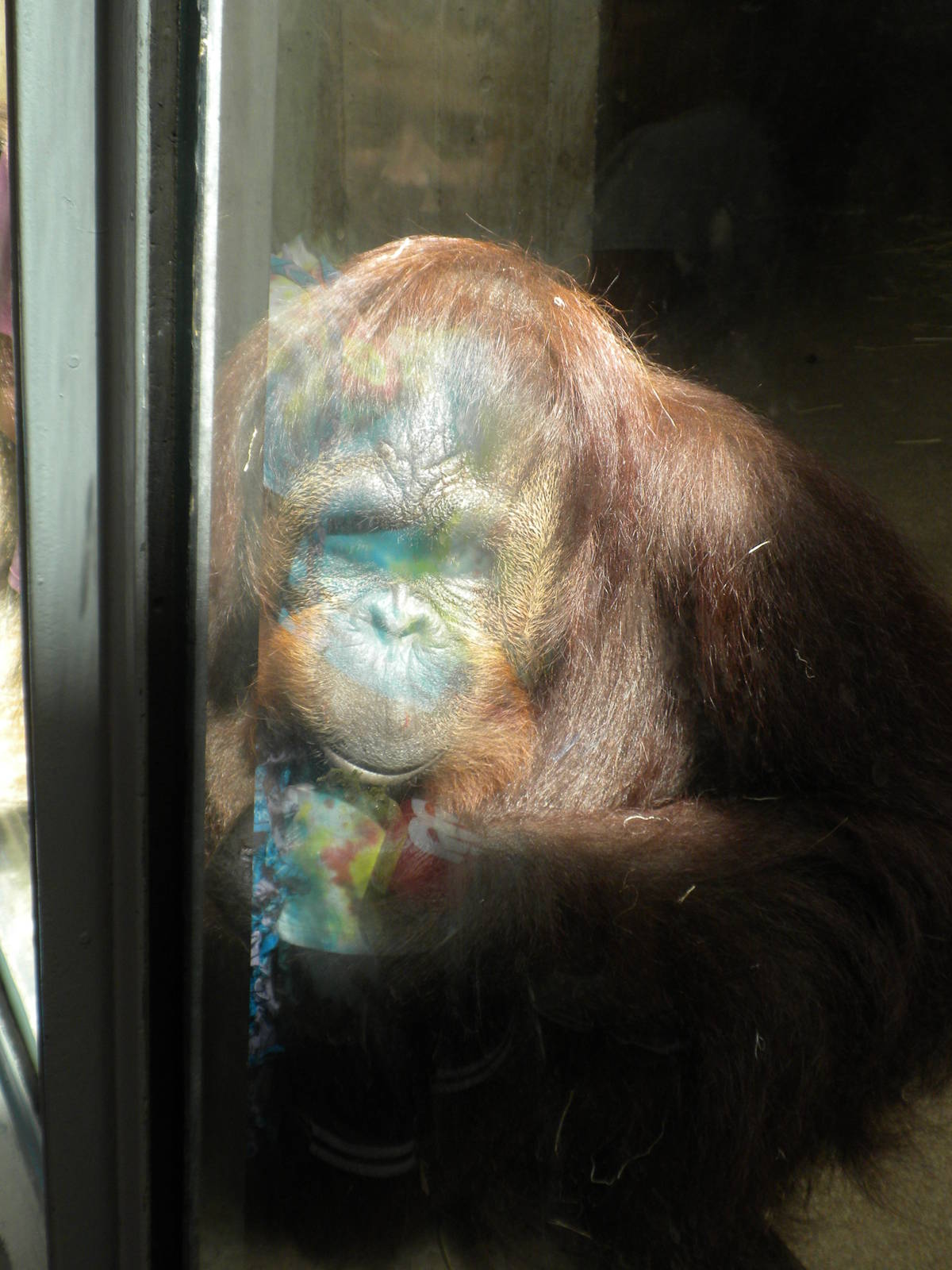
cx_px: 476
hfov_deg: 28.0
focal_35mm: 52
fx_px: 1907
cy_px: 635
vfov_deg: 36.8
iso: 92
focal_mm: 9.1
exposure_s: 1/60.5
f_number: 4.3
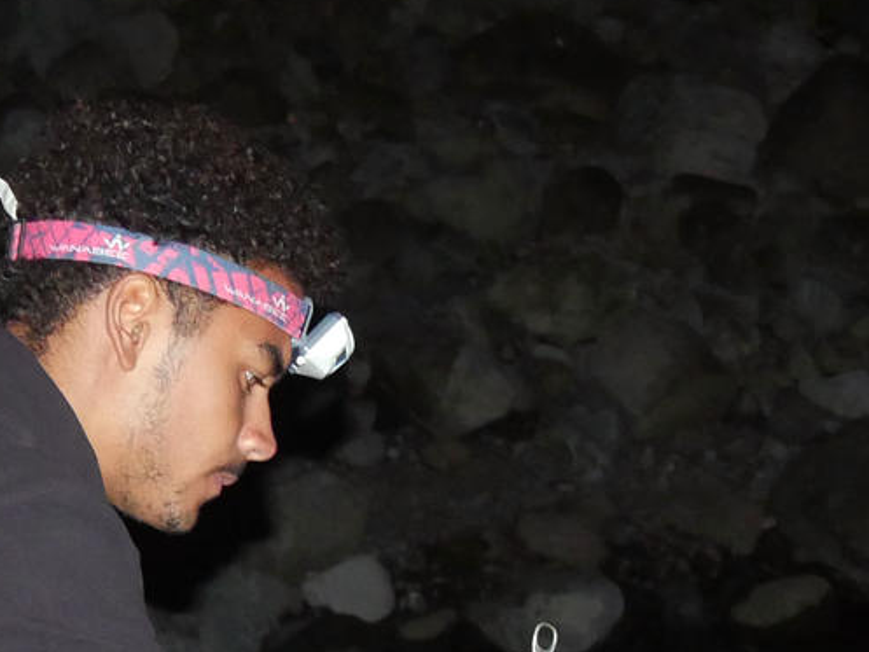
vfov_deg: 8.7
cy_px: 684
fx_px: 4244
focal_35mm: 169
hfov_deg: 11.7
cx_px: 437
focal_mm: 21
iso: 1600
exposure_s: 1/60
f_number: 4
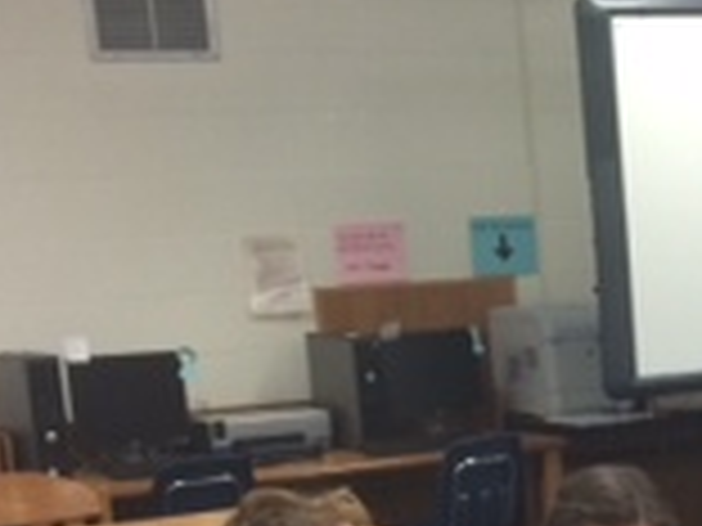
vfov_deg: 11.6
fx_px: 2494
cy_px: 742
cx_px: 1048
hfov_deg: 14.9
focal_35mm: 123
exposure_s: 1/30
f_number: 2.2
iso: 64
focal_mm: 4.12
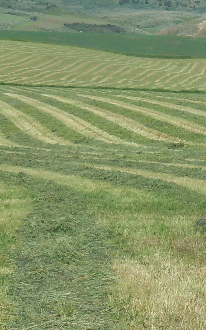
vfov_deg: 12.6
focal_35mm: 166
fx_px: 1491
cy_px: 138
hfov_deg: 7.9
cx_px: 201
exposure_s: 1/1000
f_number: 3.9
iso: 100
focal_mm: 9.3
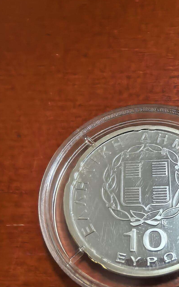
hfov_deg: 34.3
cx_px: 143
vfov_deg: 52.7
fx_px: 281
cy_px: 197
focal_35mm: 36
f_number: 2.2
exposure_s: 1/33.3
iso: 160
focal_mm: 1.68
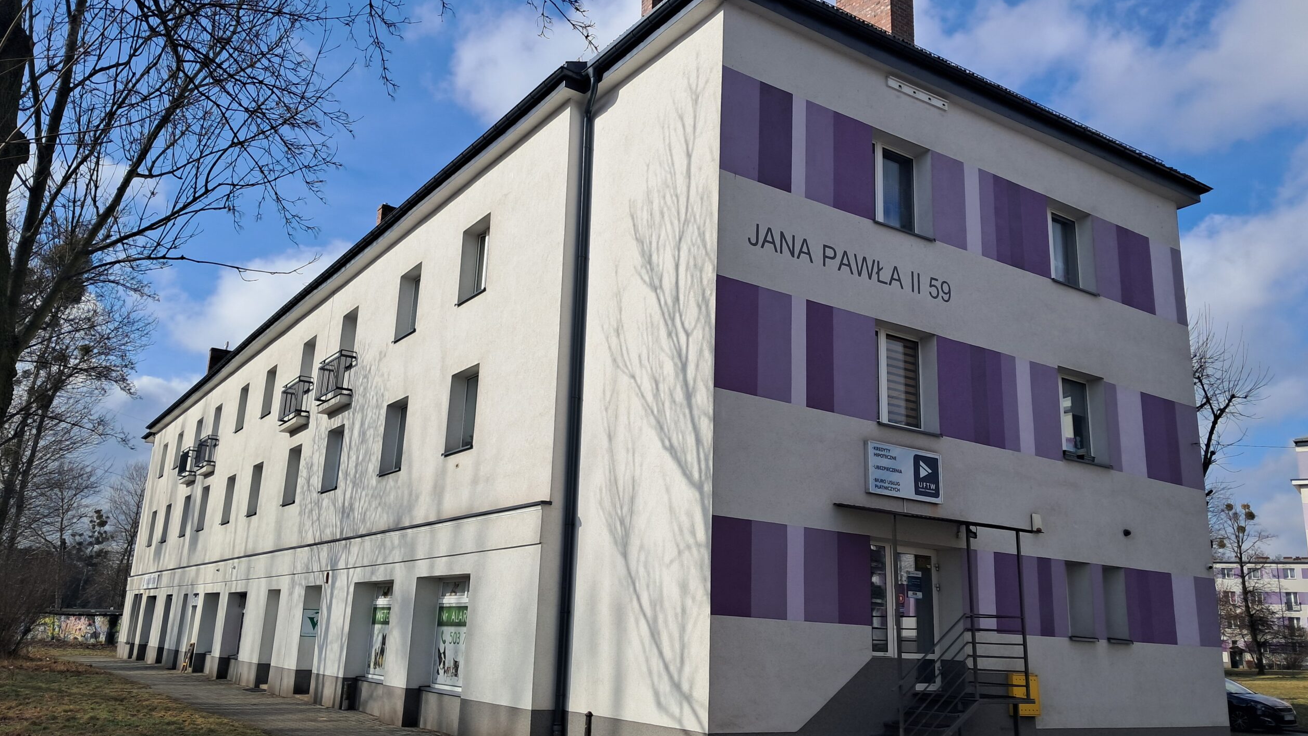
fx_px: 1041
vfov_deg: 38.9
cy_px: 356
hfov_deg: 64.3
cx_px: 650
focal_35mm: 30
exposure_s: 1/824
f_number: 1.8
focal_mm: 4
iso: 50
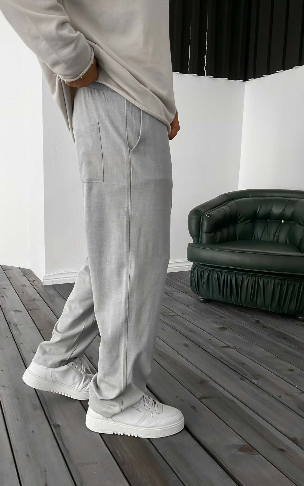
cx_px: 120
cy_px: 245
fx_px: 411
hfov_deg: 40.4
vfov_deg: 61.2
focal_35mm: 31
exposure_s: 1/120
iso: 50
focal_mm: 3
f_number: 1.8
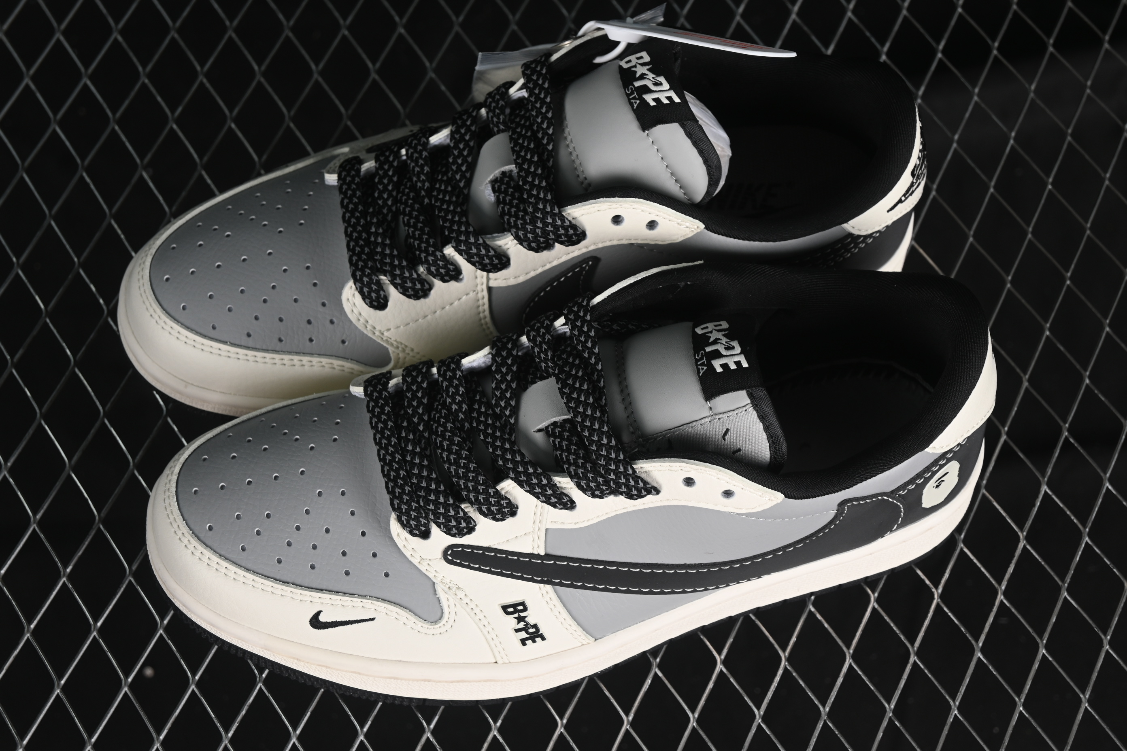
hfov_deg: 27.0
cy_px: 376
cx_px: 564
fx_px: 2348
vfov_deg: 18.2
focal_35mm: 75
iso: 160
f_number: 7.1
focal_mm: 50
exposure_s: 1/60
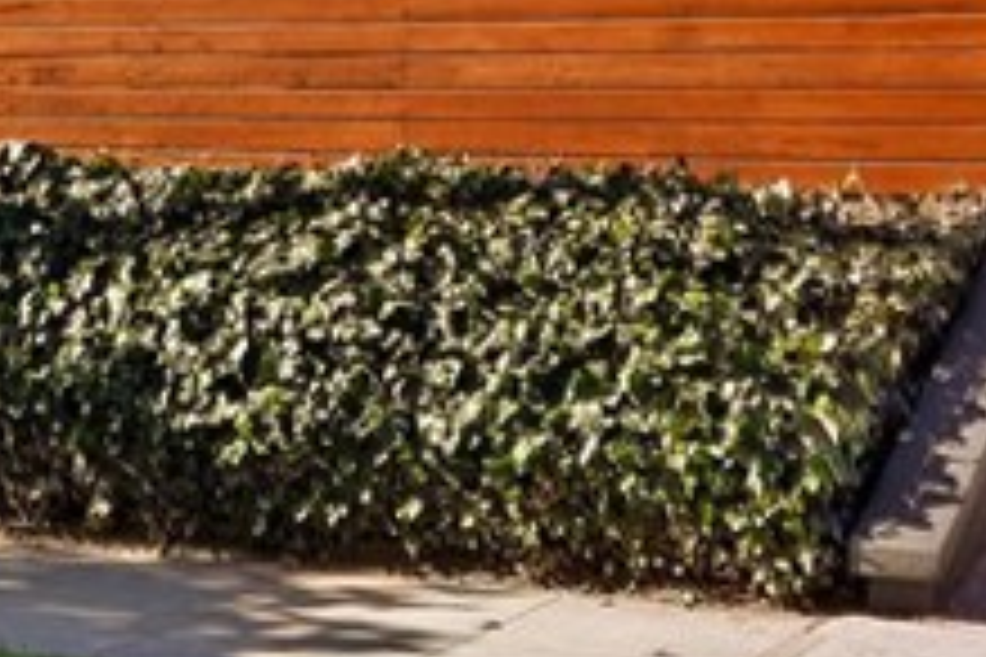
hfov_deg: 31.2
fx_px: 1534
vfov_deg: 19.8
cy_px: -412
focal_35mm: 56
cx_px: -126
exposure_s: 1/60
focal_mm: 12
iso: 100
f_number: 14
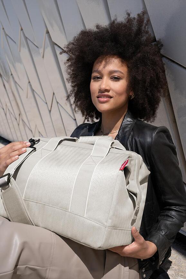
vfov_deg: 41.9
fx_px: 364
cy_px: 140
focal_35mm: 47
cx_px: 93
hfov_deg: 28.6
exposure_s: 1/1250
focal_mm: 47
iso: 400
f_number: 9
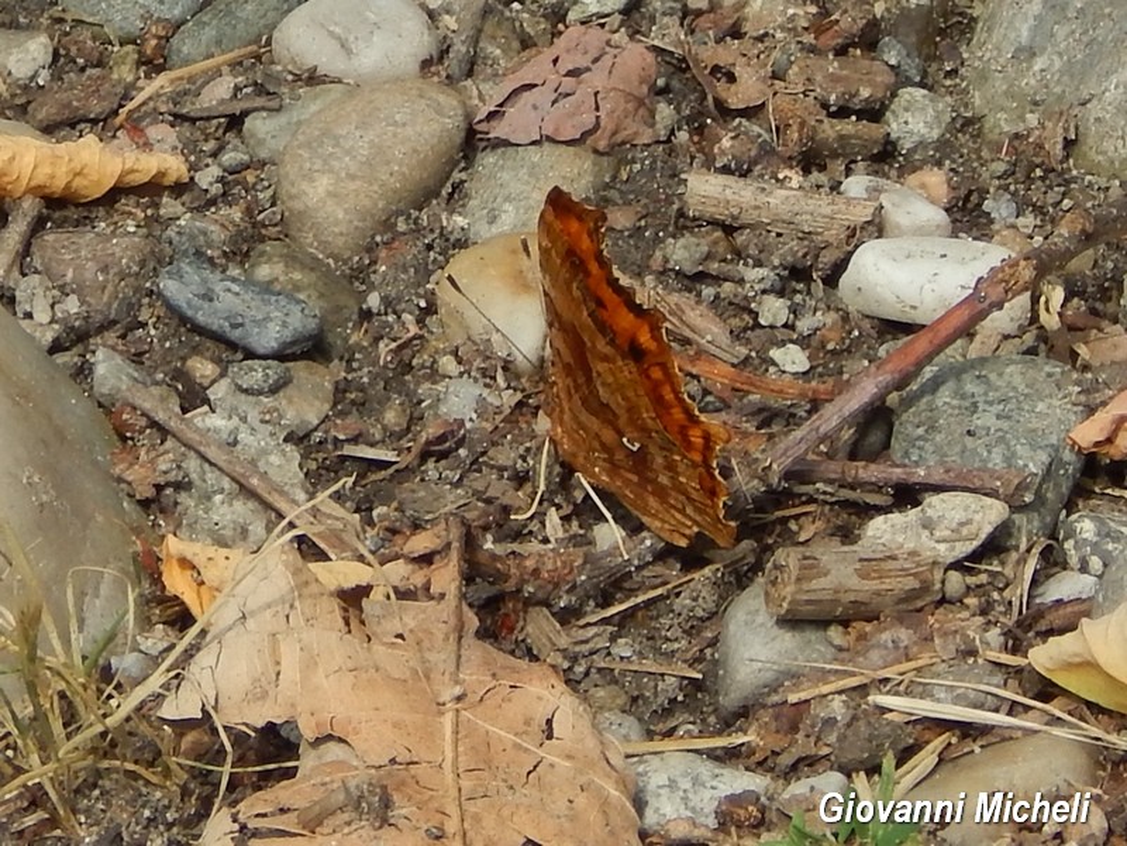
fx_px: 6804
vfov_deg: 7.1
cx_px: 564
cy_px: 423
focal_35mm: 209
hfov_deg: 9.5
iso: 125
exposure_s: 1/400
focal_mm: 37.1
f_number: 5.4
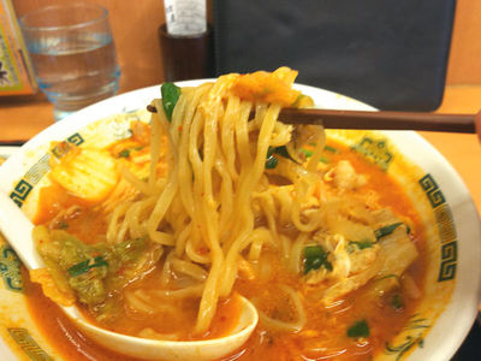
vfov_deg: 51.4
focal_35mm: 27
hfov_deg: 65.3
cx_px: 240
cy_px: 180
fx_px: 375
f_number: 1.9
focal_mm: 4.2
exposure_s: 1/60
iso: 80
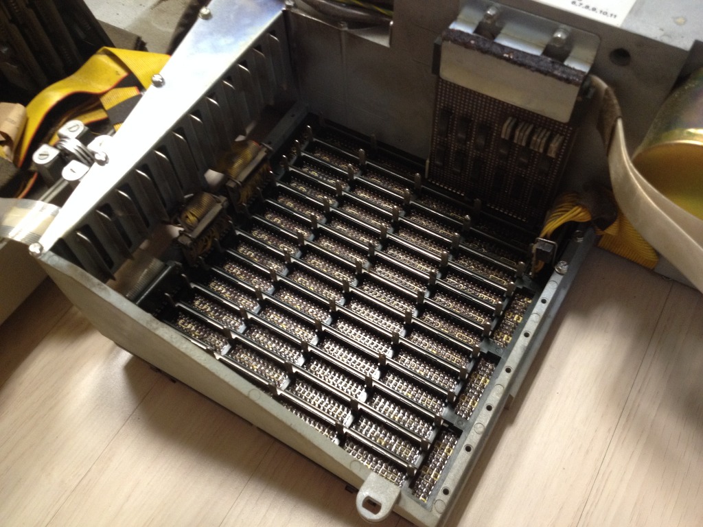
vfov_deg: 40.7
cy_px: 264
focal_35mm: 35
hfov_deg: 52.6
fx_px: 711
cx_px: 352
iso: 125
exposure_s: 1/20
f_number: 2.4
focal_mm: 4.28
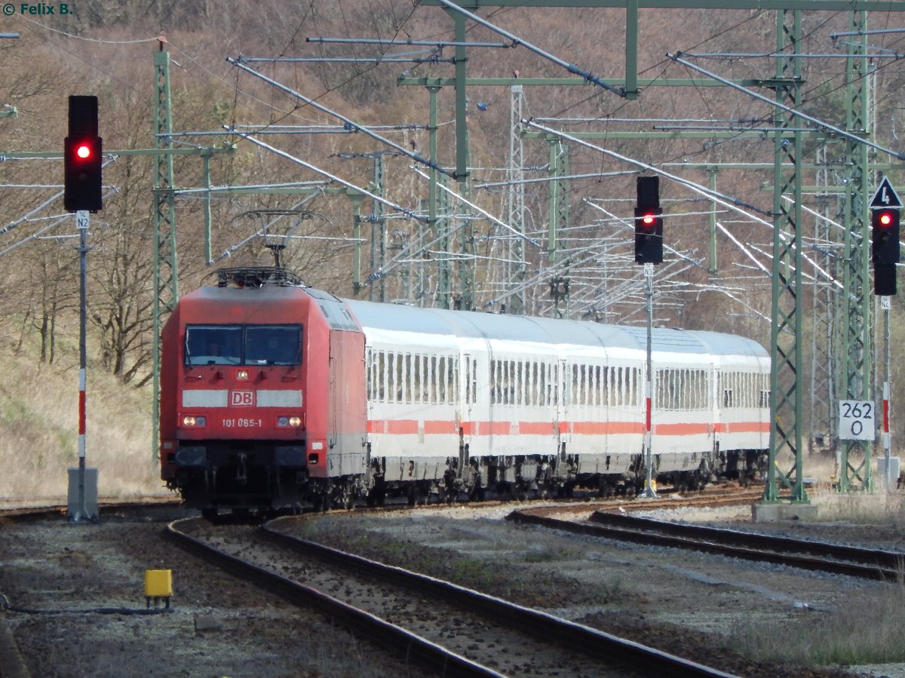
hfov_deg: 3.6
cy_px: 339
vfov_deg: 2.7
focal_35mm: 545
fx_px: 14243
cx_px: 452
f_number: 5.8
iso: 125
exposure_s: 1/500
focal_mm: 97.9
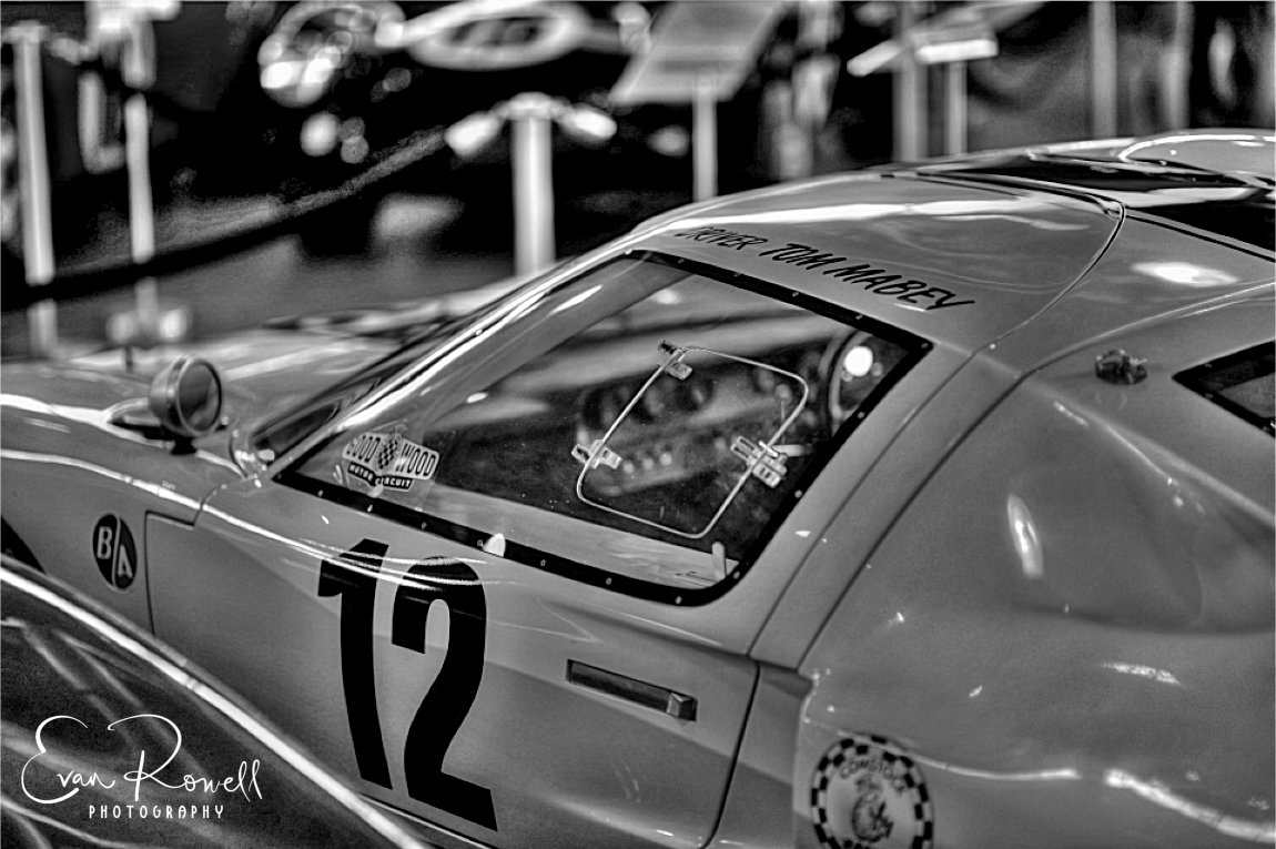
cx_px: 638
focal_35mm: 85
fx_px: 3011
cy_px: 424
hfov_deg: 23.9
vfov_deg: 16.0
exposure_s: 1/750
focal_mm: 85
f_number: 1.4
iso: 400
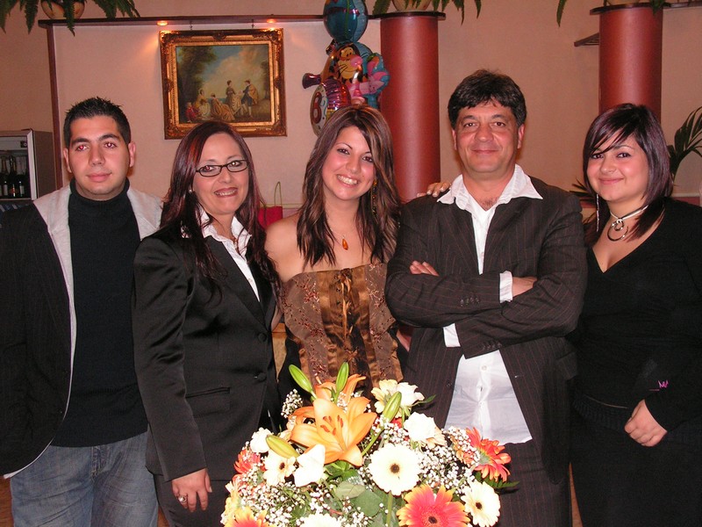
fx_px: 1075
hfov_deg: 36.2
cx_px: 351
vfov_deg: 27.5
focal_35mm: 53
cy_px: 264
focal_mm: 8.9
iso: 200
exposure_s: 1/60
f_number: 3.2
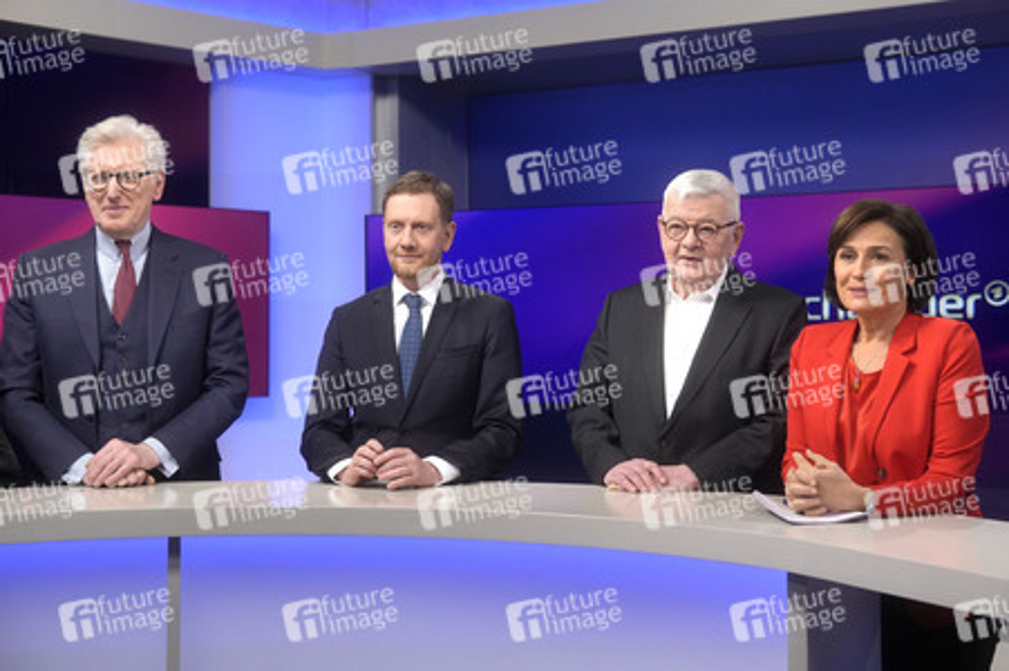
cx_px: 504
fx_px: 1260
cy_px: 336
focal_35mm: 45
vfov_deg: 29.8
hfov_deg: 43.6
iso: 640
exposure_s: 1/320
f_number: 2.2
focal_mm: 30
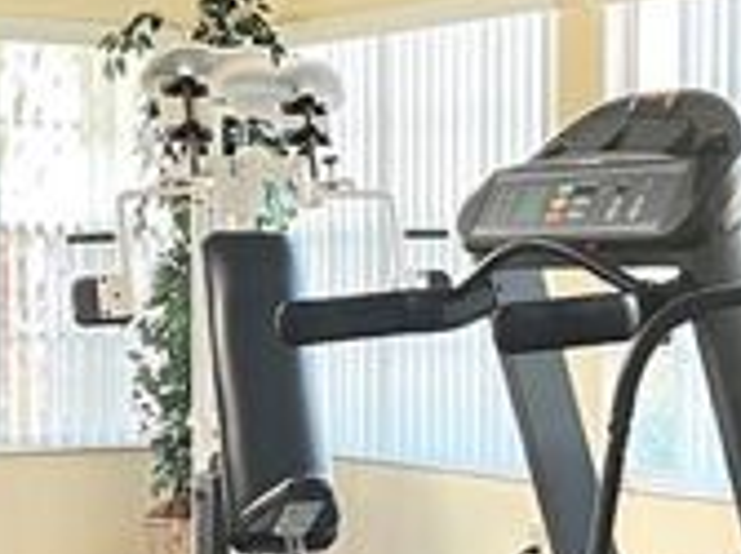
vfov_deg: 13.4
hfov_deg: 17.9
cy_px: 408
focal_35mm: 110
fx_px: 2353
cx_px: 370
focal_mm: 5.7
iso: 160
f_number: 1.5
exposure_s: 1/60
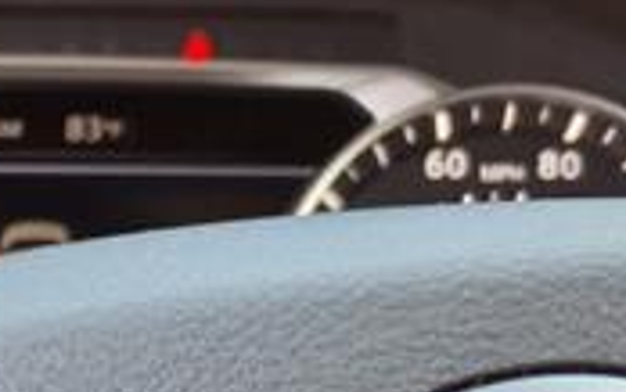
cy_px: 762
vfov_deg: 11.4
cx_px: -399
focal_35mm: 105
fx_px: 1793
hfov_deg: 17.2
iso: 40
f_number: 1.9
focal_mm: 3.58
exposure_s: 1/60.2
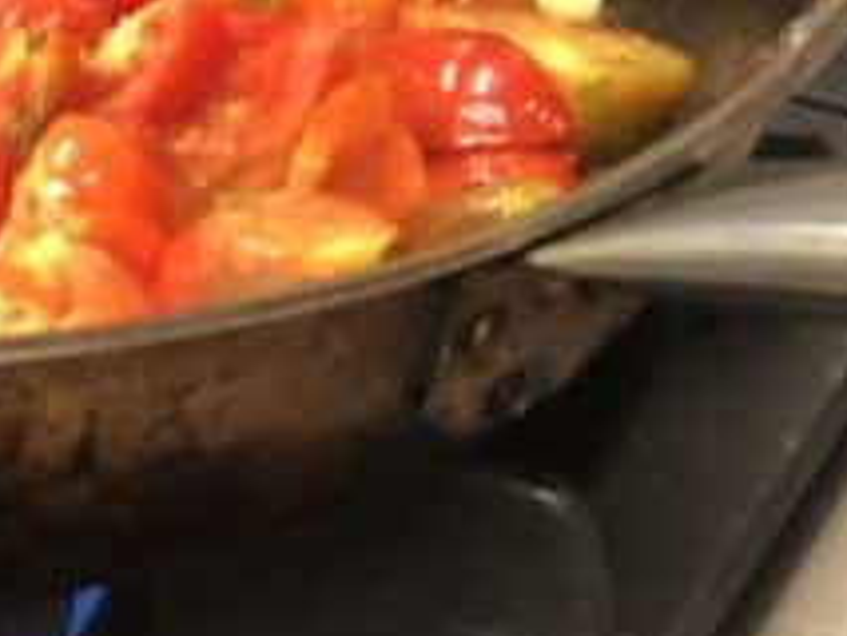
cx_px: -143
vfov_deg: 6.9
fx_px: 5239
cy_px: -52
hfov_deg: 9.1
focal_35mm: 214
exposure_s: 1/50
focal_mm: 6.6
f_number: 2.8
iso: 500
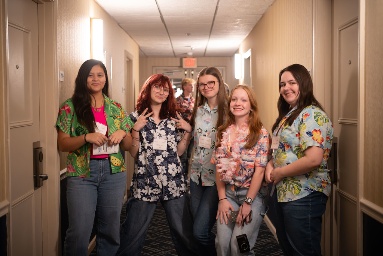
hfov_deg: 37.8
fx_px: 559
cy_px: 128
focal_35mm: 52
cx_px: 192
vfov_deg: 25.8
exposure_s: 1/125
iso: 1600
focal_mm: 35
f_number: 1.8
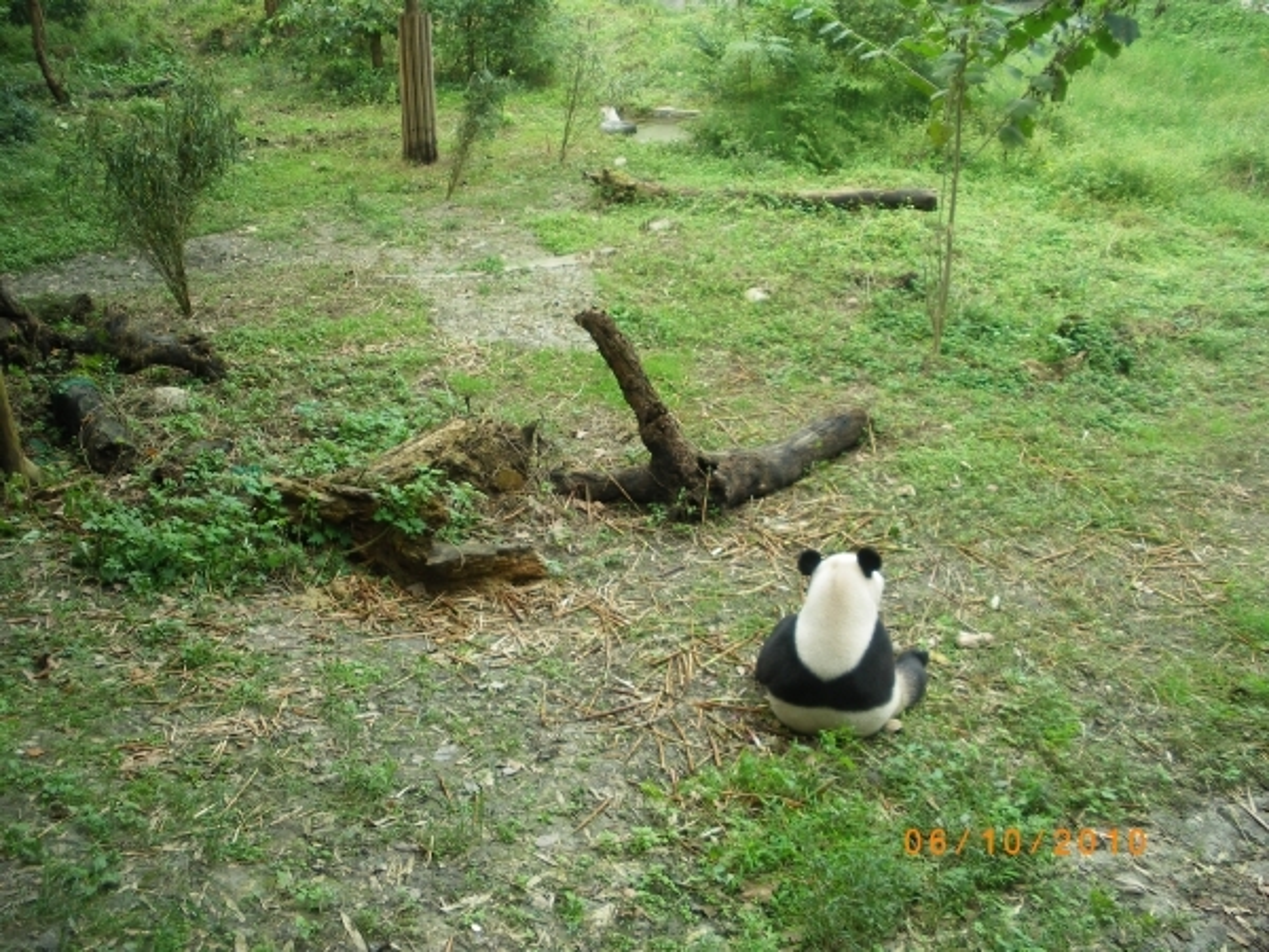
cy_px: 476
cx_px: 634
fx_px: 1320
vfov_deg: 39.7
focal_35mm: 36
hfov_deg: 51.4
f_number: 3.5
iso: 80
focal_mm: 6.3
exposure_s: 1/80
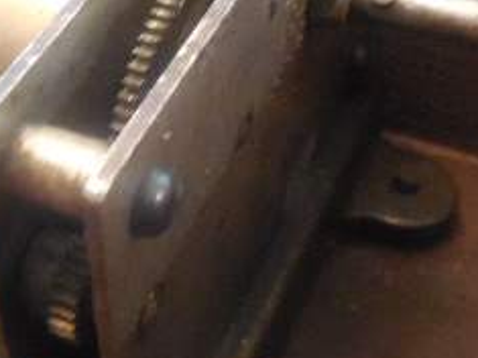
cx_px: 43
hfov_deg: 27.5
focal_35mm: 68
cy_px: 128
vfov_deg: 21.5
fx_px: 939
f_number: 3.7
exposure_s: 1/10
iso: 1600
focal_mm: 4.5
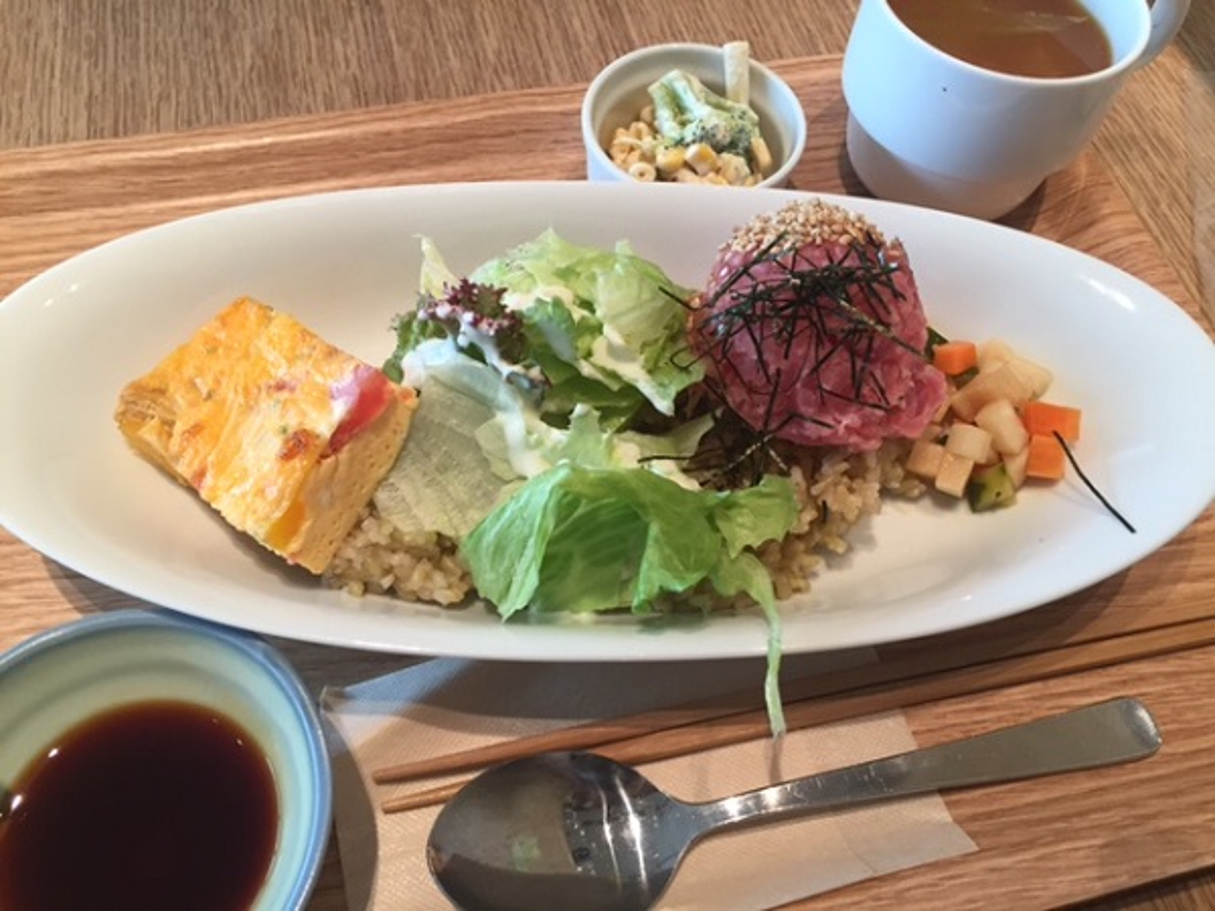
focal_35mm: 29
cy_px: 456
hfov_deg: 61.7
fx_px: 1018
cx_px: 608
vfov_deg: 48.2
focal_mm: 4.15
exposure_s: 1/30
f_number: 2.2
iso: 32
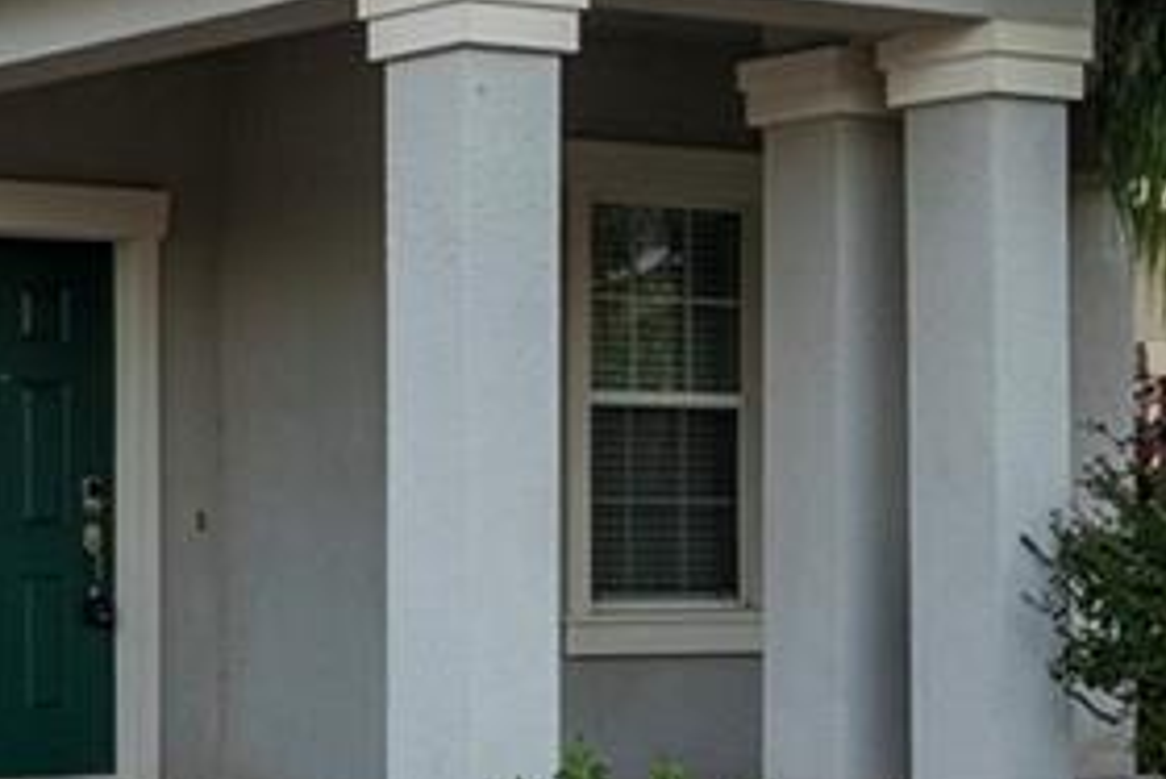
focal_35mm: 103
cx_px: -283
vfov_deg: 13.3
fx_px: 3338
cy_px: 433
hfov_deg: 18.6
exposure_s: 1/40
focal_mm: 18
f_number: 8
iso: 400
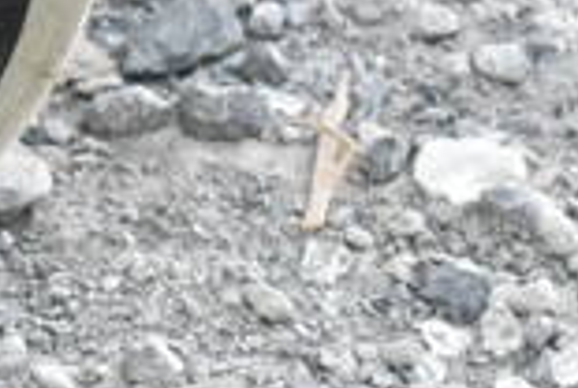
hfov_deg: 8.4
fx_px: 3796
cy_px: 7
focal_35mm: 236
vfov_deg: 5.8
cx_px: -455
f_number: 10
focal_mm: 40
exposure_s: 1/250
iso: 6400
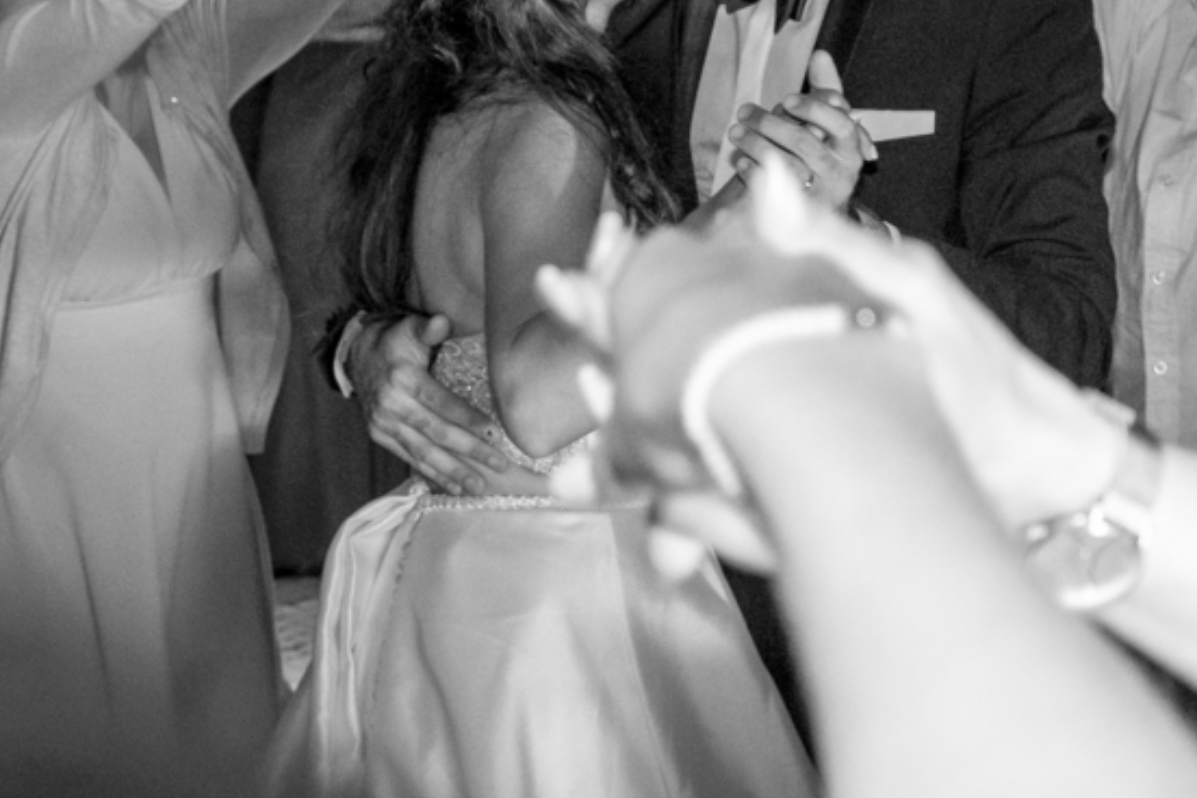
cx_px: 991
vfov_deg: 15.7
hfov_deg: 23.0
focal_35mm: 87
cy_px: 269
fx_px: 2893
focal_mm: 26.6
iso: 4000
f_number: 4
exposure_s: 1/80
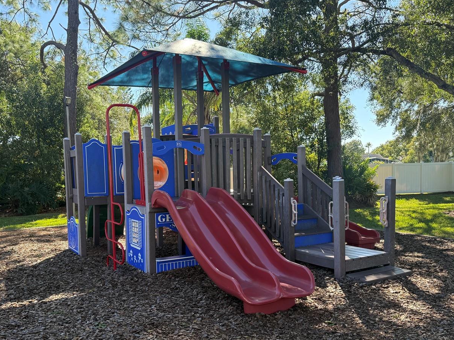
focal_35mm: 32
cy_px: 210
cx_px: 198
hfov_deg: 56.6
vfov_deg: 43.8
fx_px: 420
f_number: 1.78
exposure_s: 1/728
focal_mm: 6.76
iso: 100
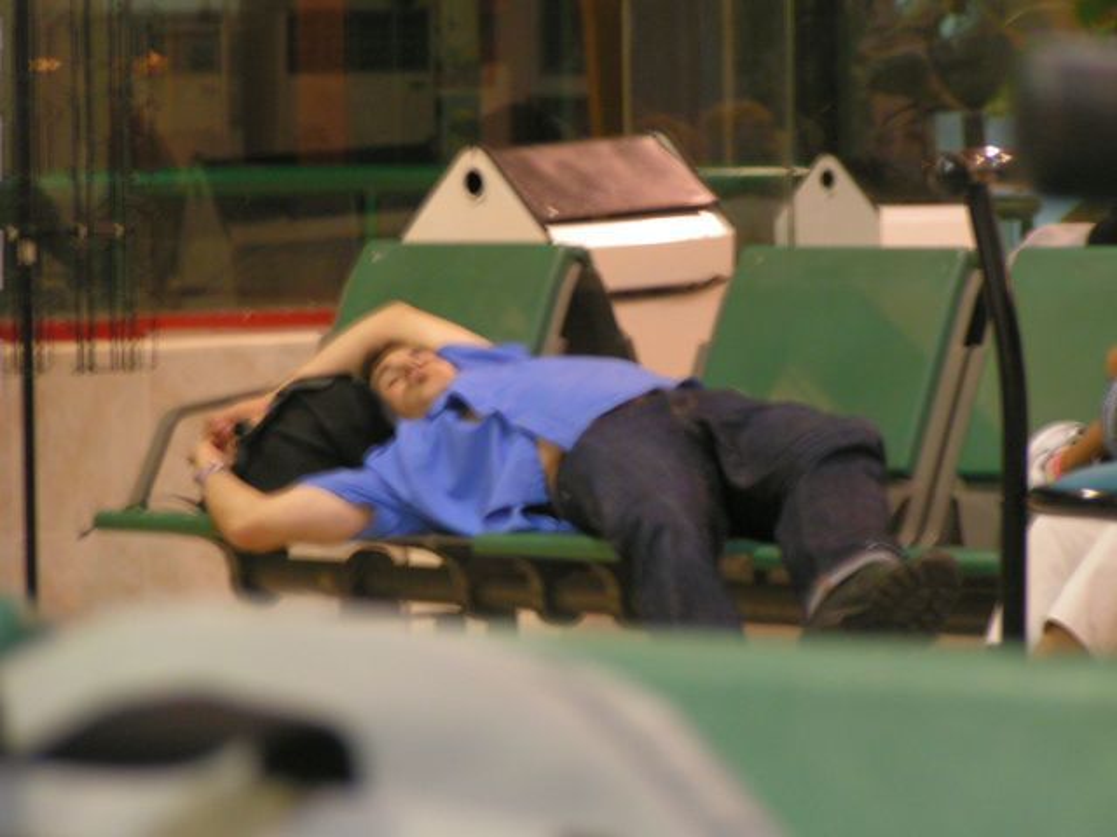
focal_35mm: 206
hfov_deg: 9.6
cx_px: 558
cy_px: 418
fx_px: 6647
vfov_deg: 7.2
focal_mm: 31.5
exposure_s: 1/6
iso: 200
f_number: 3.5
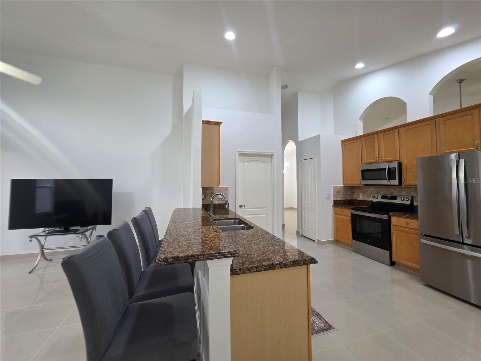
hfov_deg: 106.2
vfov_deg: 89.9
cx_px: 240
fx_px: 181
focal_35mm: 13
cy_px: 180
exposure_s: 1/120
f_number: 1.9
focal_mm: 2.2
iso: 250
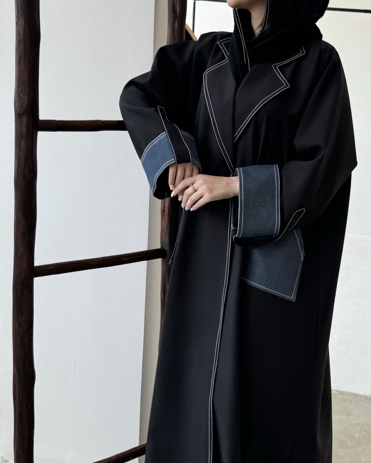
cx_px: 202
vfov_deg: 61.9
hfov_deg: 51.5
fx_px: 384
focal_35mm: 28
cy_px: 194
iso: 64
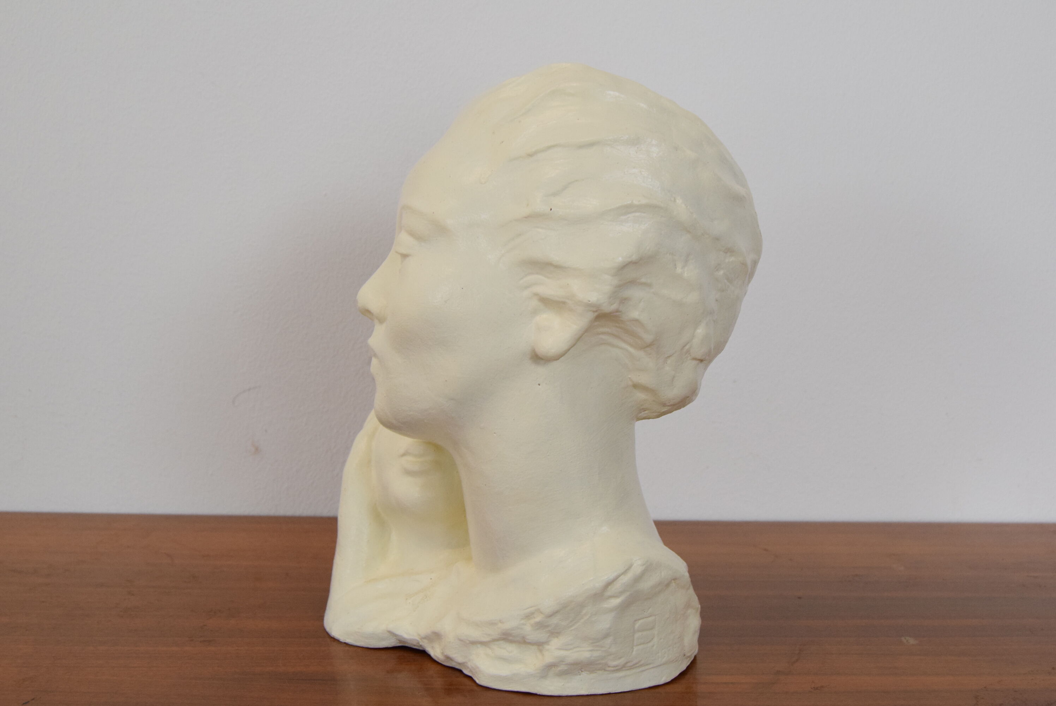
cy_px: 353
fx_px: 1497
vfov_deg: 26.5
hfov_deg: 38.9
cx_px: 528
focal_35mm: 51
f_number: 7.1
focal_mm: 34
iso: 1600
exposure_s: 1/200
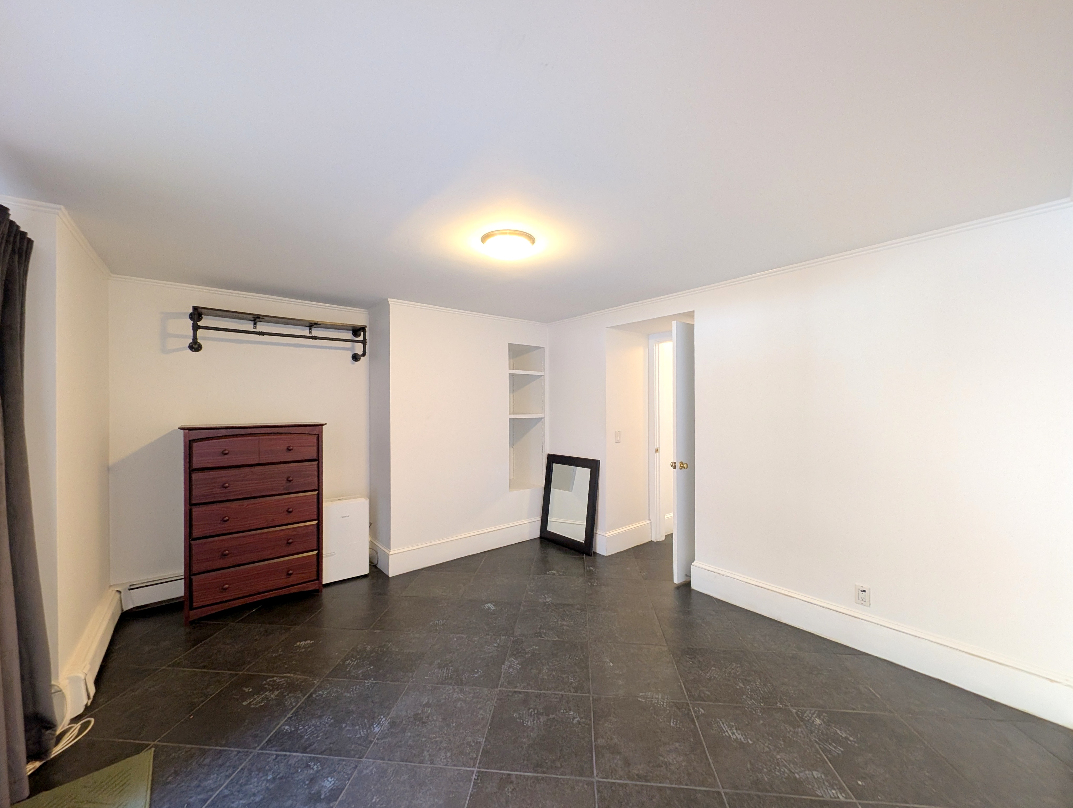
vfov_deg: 94.6
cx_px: 536
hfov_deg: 110.5
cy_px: 404
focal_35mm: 12
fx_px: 372
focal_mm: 2.23
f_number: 1.95
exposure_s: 1/42.1
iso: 310
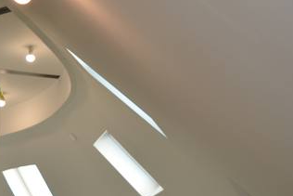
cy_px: 40
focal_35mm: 77
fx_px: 627
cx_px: 64
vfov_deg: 17.6
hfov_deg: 25.9
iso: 200
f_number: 3.5
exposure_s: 1/160
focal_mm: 18
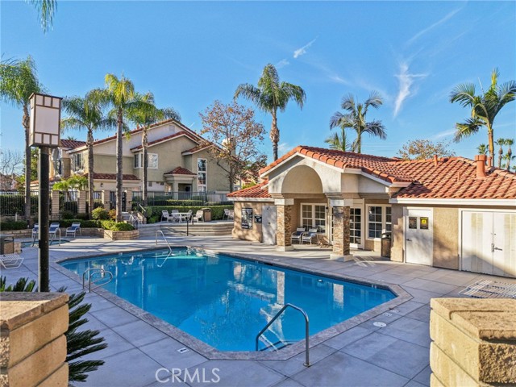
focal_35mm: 24
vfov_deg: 56.8
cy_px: 194
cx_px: 258
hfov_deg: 71.6
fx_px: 358
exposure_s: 1/2500
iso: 210
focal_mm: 8.7
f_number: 1.8
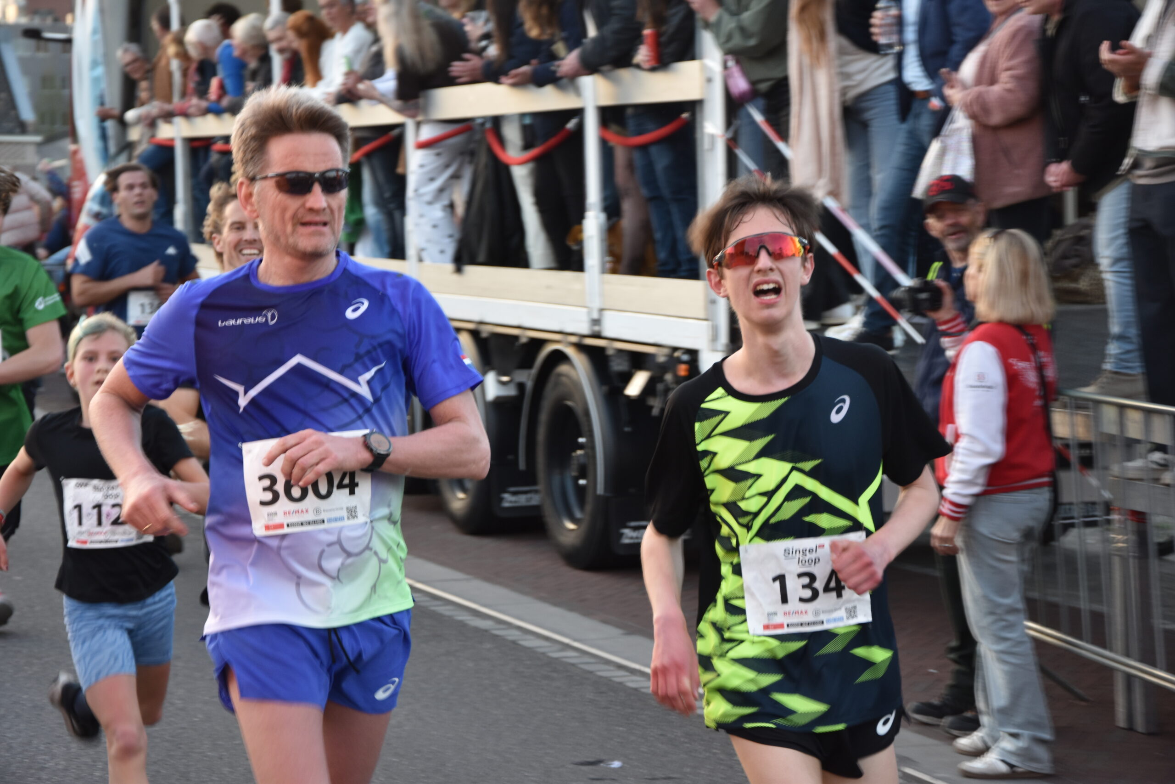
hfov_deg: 19.5
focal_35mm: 105
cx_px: 588
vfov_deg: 13.0
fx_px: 3427
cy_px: 392
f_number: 5.3
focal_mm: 70
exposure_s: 1/100
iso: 400
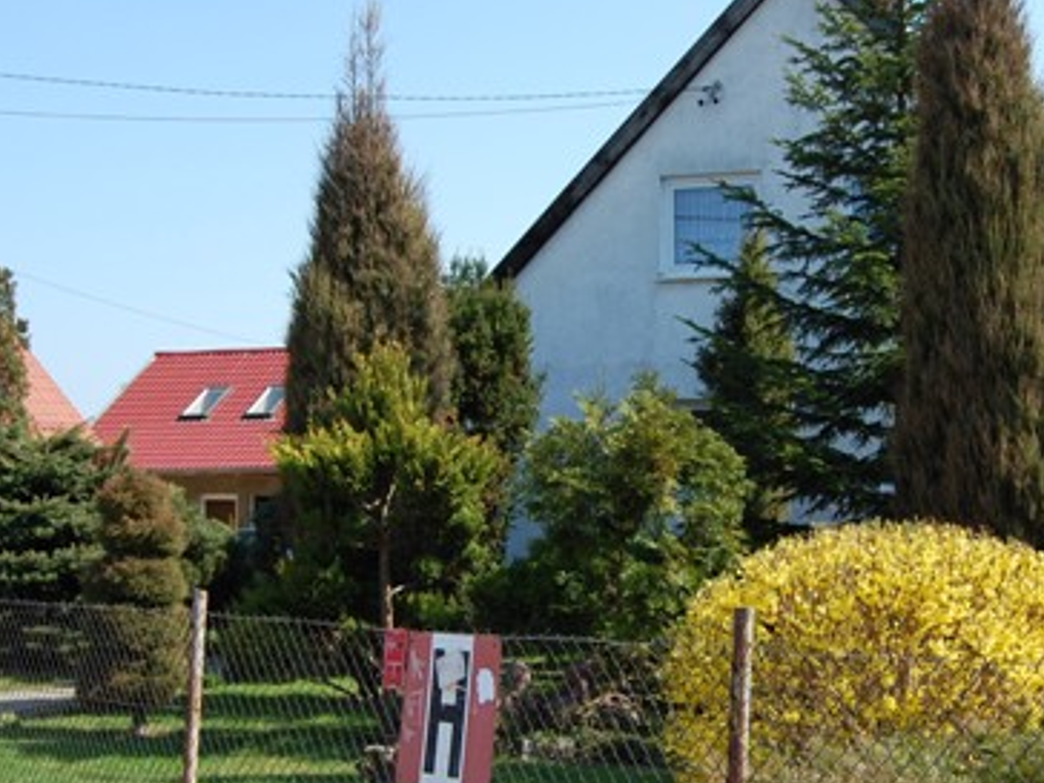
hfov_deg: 33.7
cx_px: 631
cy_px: 473
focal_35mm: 57
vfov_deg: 25.6
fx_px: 1719
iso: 200
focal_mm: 18
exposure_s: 1/250
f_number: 8
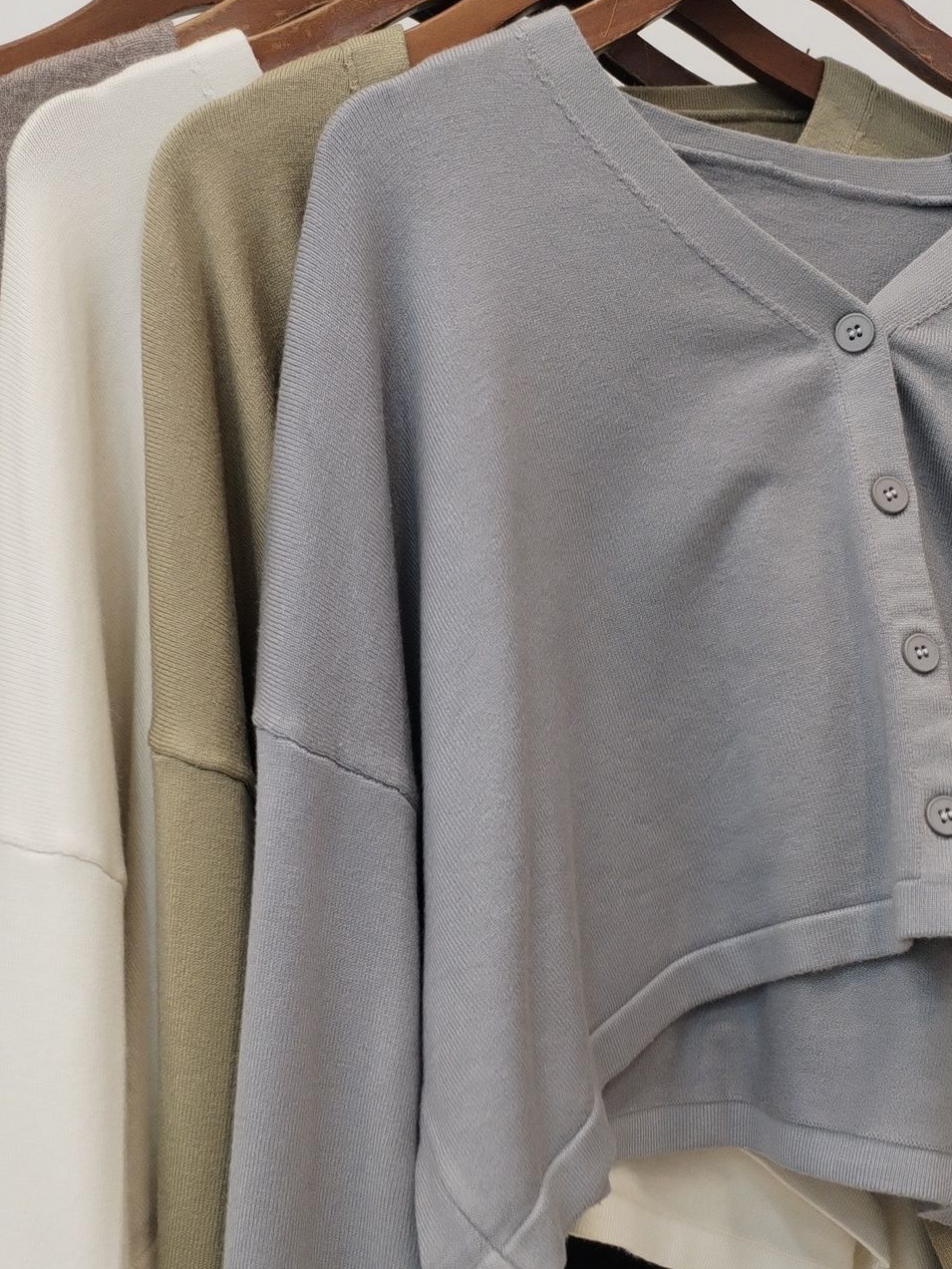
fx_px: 2016
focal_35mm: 55
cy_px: 809
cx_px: 482
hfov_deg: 26.6
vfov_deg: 34.7
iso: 350
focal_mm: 4.75
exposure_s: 1/60
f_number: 1.8
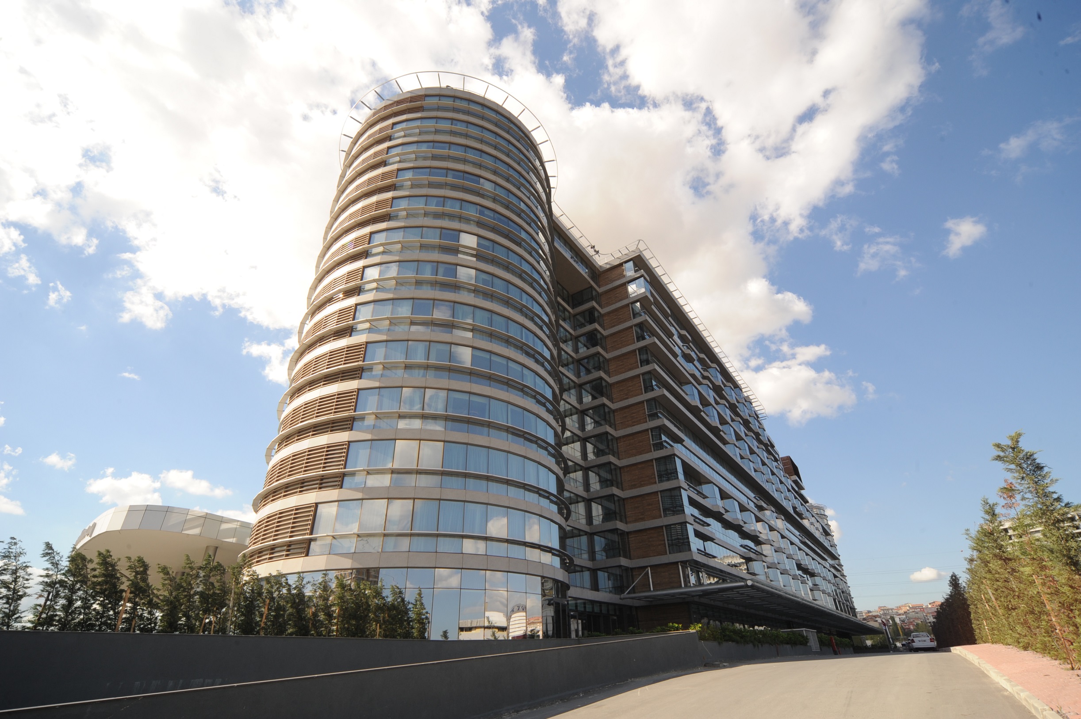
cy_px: 360
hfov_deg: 93.3
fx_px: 510
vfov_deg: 70.4
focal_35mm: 17
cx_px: 540
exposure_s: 1/320
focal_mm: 17
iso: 400
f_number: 9
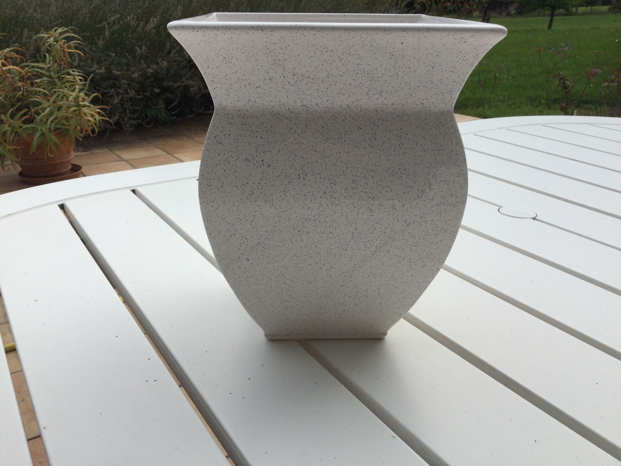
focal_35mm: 31
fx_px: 556
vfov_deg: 45.4
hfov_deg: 58.4
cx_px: 310
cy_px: 233
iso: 25
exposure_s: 1/1314
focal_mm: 3.3
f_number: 2.4
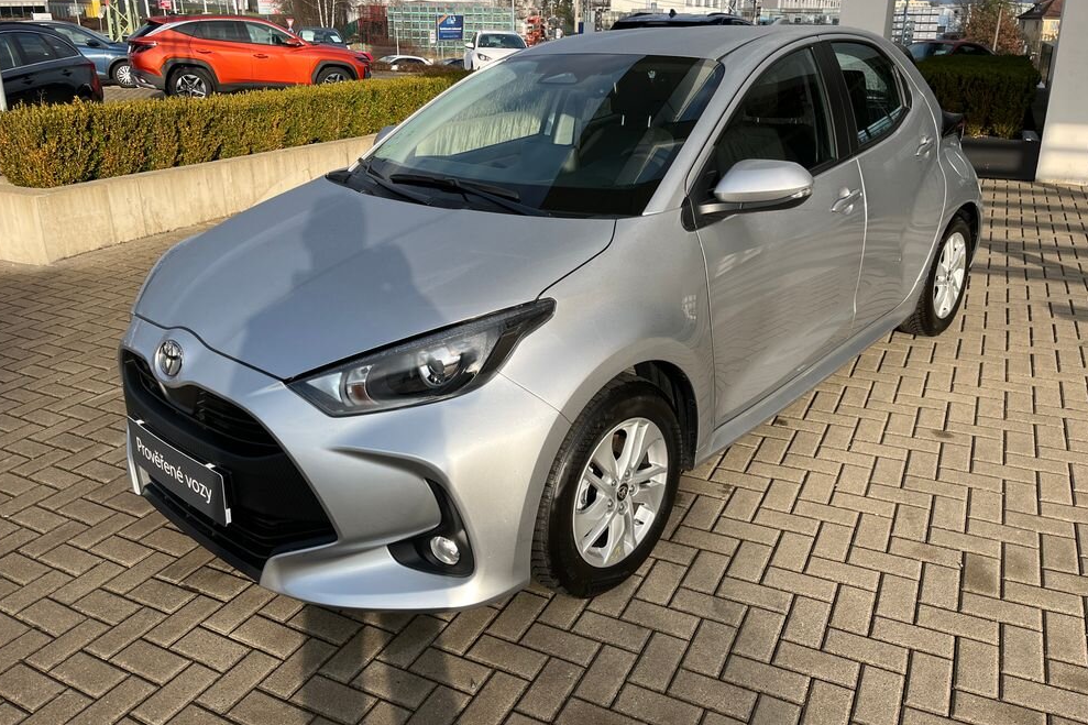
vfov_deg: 46.3
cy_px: 320
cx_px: 549
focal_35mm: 28
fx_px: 846
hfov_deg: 65.5
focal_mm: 5.1
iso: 50
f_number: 1.6
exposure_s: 1/2062
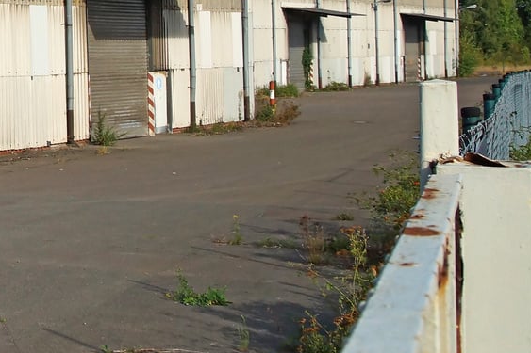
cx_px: -224
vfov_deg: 17.0
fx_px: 1128
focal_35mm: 76
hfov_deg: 22.6
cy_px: -74
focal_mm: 17
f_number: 7.1
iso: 400
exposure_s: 1/1600
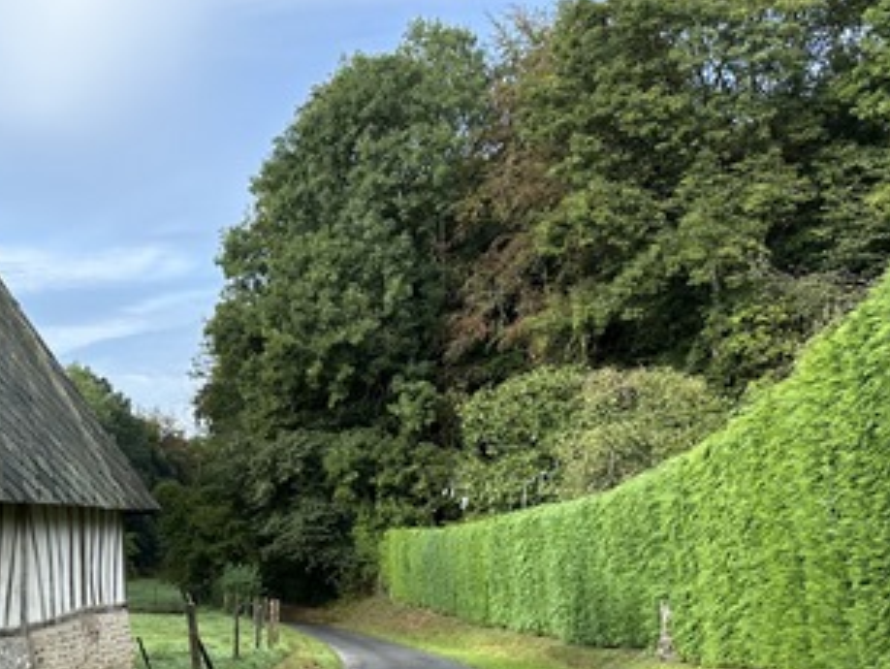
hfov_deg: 38.3
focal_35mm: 47
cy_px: 553
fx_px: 1209
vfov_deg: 30.1
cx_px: 131
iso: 80
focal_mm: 6.86
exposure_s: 1/1304
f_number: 1.78
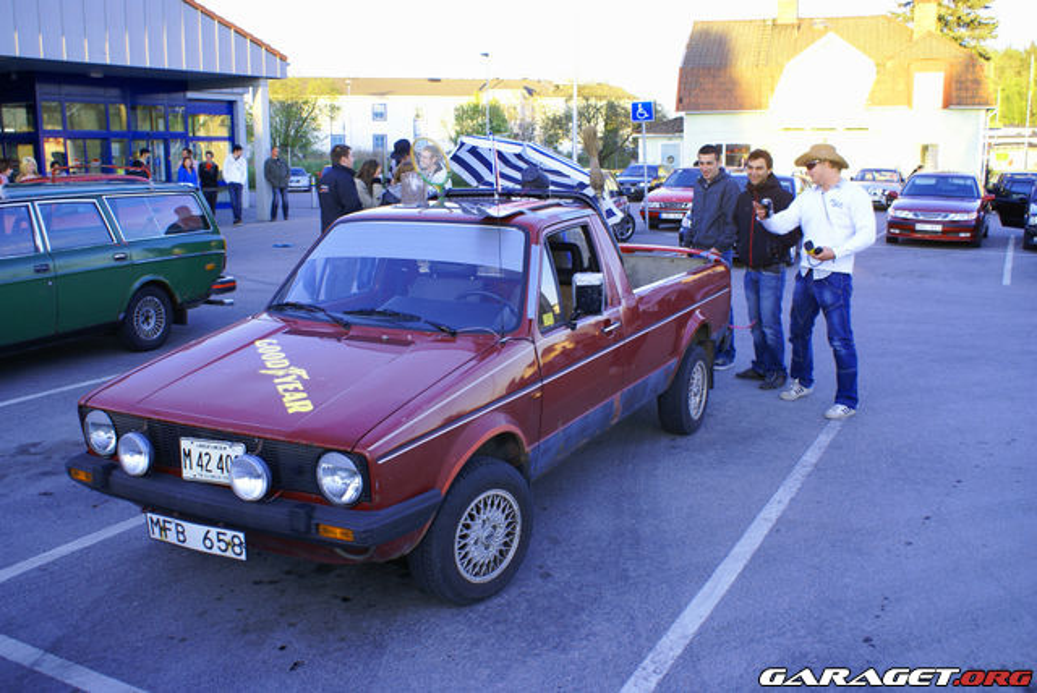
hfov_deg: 57.2
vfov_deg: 40.0
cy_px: 346
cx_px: 518
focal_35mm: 33
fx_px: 951
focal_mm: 22
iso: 100
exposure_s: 1/50
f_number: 4
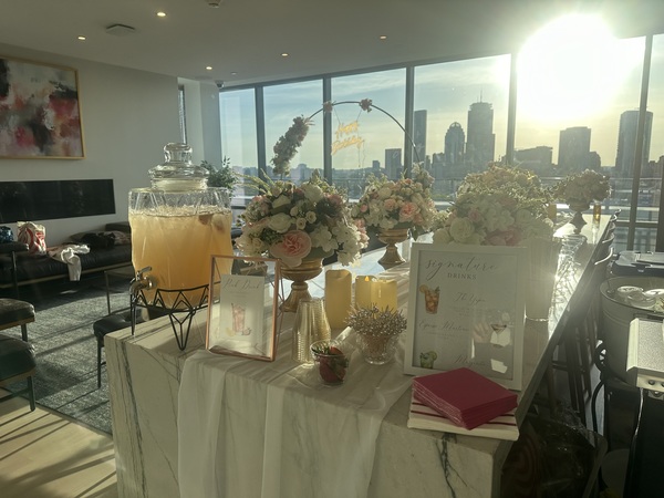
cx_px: 332
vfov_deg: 56.8
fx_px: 460
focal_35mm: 24
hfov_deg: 71.6
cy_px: 249
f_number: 1.78
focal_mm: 6.86
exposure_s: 1/1562
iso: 80
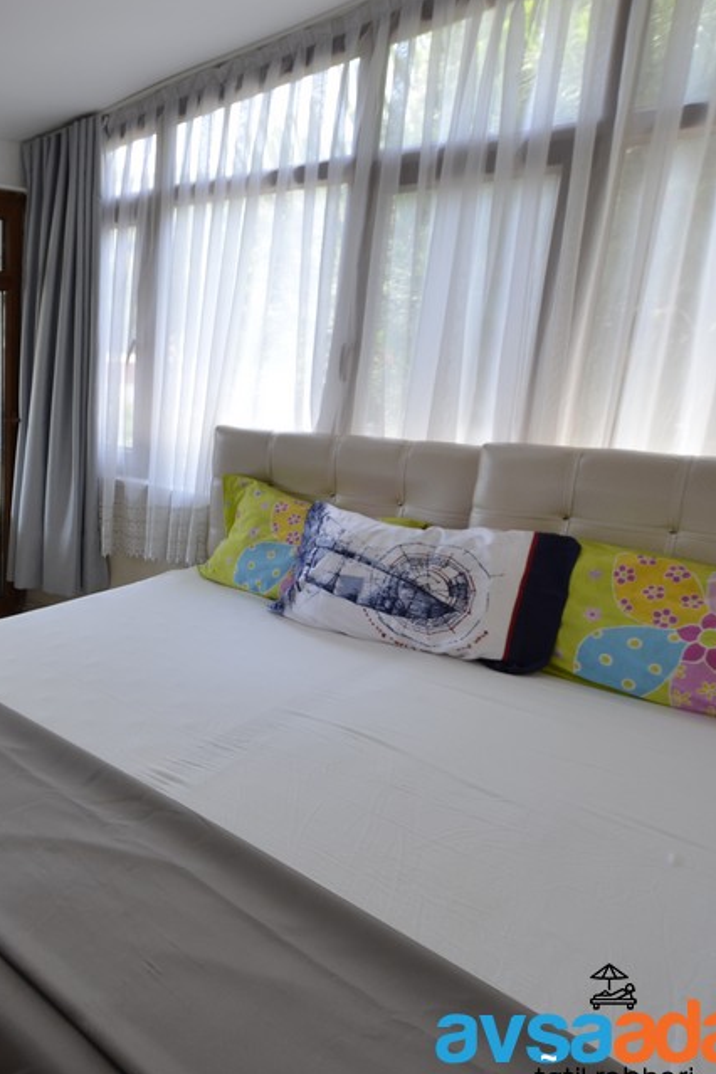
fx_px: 716
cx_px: -35
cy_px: 550
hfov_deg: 43.6
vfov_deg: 73.7
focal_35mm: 24
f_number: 5.6
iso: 280
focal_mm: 10
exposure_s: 1/60
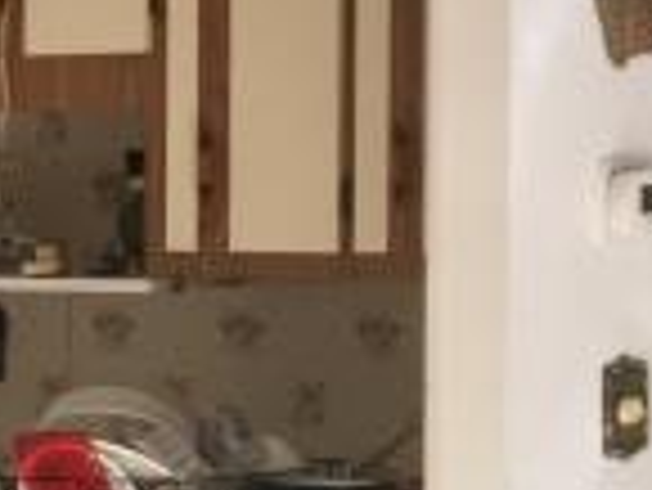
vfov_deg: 7.3
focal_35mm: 205
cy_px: 310
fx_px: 3864
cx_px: -1115
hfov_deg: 8.5
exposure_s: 1/30
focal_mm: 4.15
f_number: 2.2
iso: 50
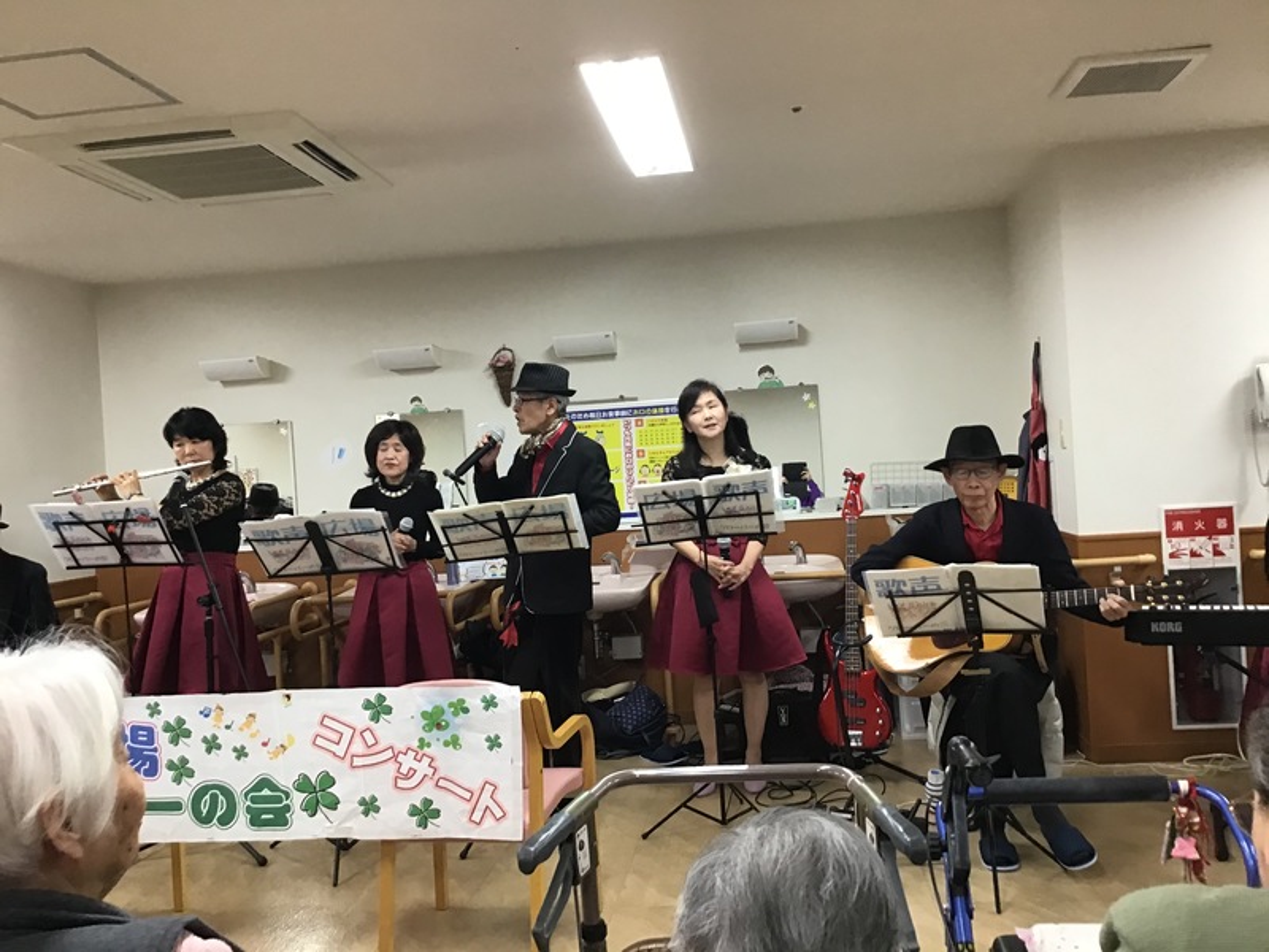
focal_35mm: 31
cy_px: 476
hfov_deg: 58.4
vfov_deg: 45.4
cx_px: 634
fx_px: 1136
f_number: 2.4
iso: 100
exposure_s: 1/30
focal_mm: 3.3
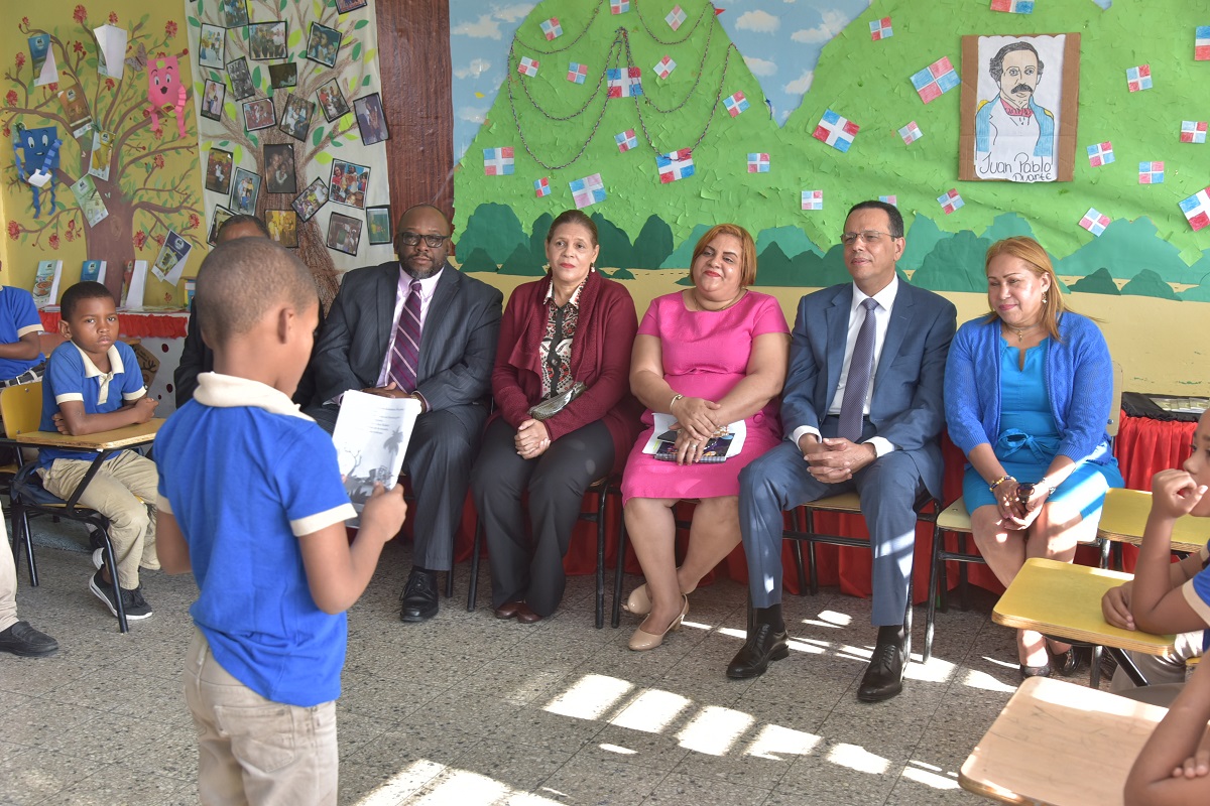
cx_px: 605
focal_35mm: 38
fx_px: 1277
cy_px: 403
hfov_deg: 50.7
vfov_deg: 35.1
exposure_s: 1/60
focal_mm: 38
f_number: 5.6
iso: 500
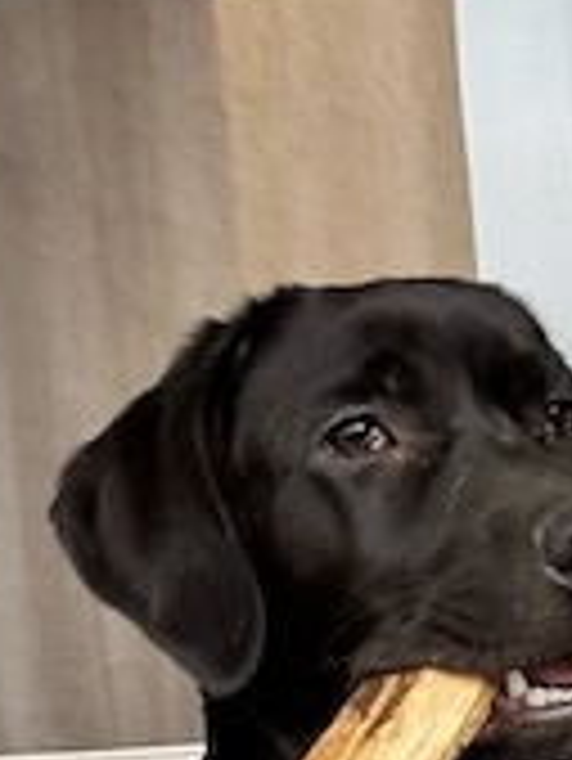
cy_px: 872
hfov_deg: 20.7
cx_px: 392
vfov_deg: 25.1
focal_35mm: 71
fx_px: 1562
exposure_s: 1/60
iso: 160
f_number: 1.9
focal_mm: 2.69
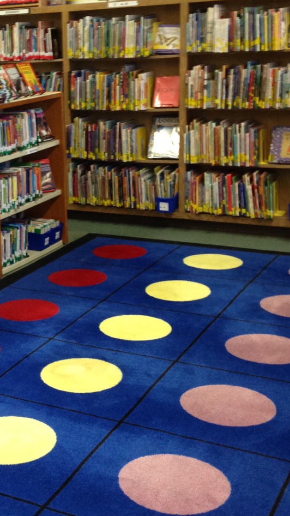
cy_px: 212
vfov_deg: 33.7
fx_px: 848
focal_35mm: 62
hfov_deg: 18.5
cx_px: -49
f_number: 2.4
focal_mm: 4.13
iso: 100
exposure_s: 1/20
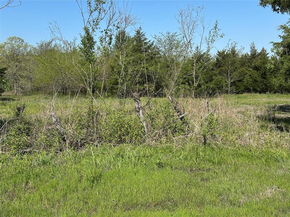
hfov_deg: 39.7
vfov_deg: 30.3
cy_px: 108
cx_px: 145
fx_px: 402
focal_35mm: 48
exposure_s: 1/3597
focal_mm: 6.86
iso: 64
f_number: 1.78
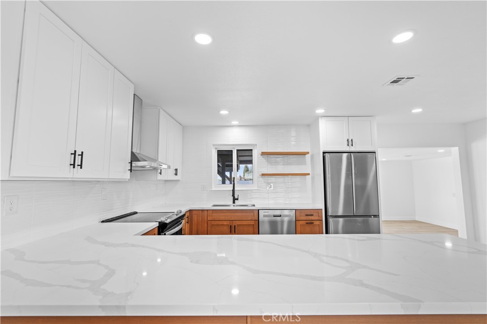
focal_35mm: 16
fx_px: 216
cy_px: 162
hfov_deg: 96.8
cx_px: 244
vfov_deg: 73.7
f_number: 5.6
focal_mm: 16
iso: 200
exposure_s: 1/10
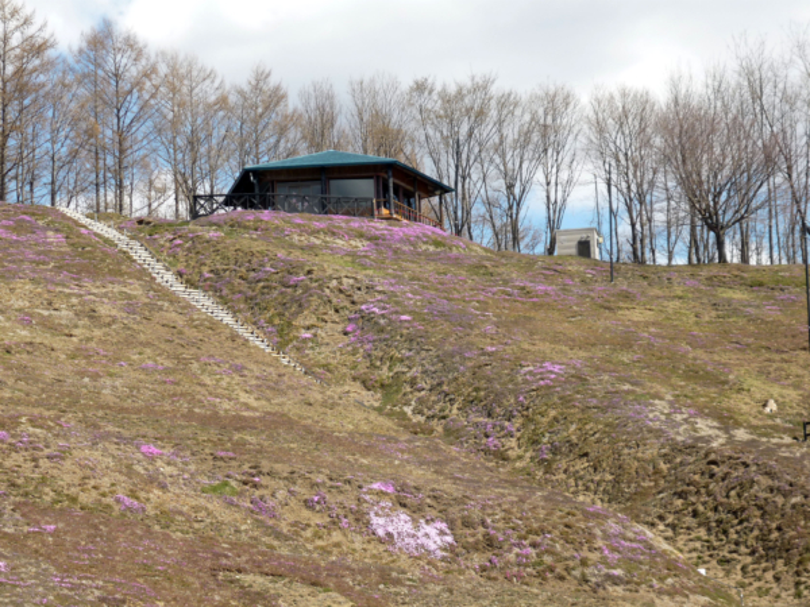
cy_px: 304
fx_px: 2340
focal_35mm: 100
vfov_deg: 14.8
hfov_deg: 19.6
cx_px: 405
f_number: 5.1
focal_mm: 16.5
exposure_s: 1/320
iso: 100
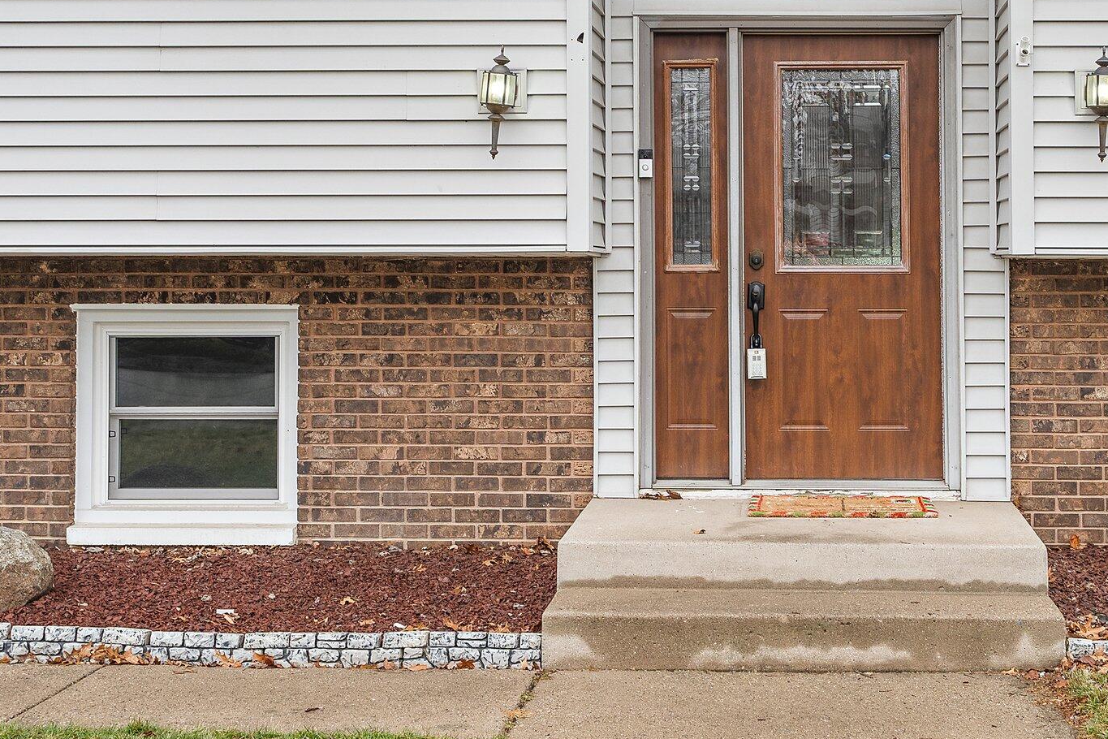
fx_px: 1662
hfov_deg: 36.3
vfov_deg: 25.0
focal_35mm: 54
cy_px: 270
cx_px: 778
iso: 320
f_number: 9
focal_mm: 24
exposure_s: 1/25
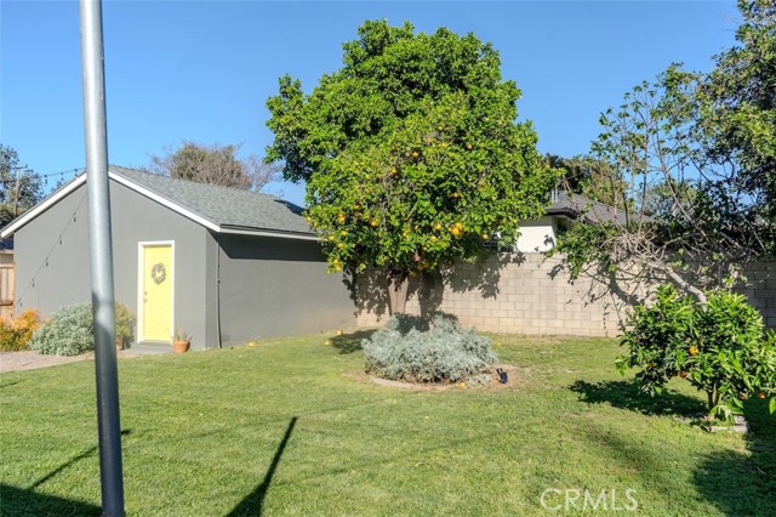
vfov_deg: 46.4
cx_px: 388
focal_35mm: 28
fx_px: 603
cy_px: 258
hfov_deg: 65.5
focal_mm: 28
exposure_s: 1/4000
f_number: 8
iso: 100
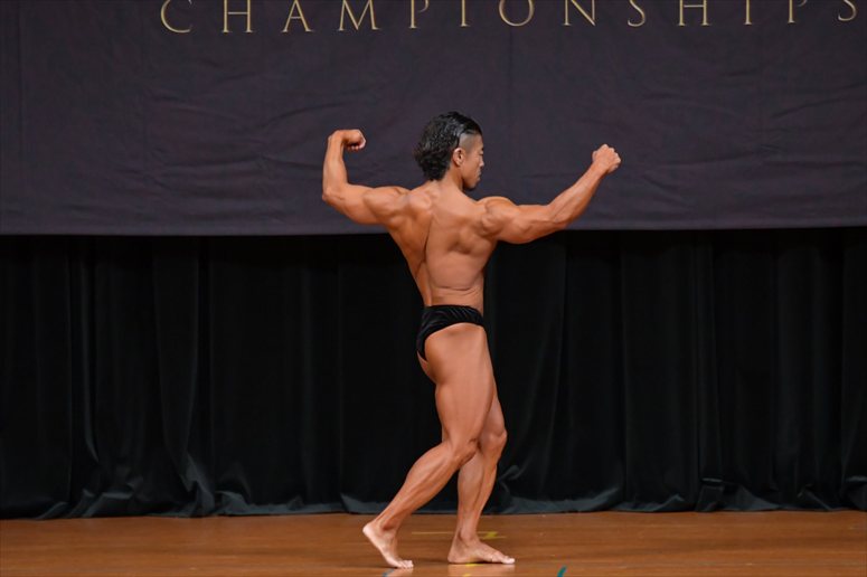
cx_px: 434
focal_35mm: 285
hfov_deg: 7.2
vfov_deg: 4.8
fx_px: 6860
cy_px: 288
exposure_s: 1/400
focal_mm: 190
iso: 4000
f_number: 5.6
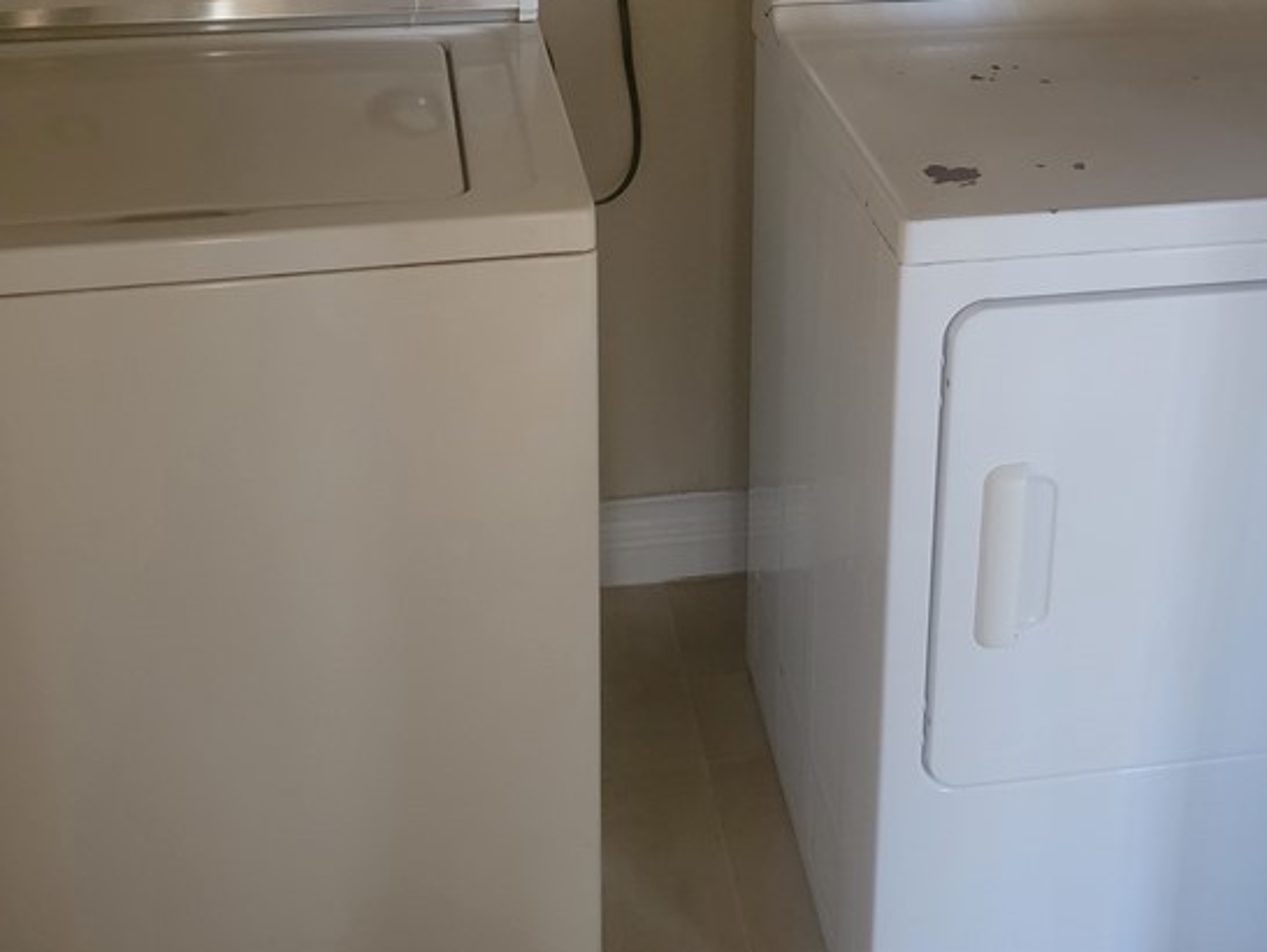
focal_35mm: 45
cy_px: 77
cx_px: 743
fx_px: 1648
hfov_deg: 41.9
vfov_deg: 30.6
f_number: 1.8
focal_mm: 6.7
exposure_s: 1/24
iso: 640
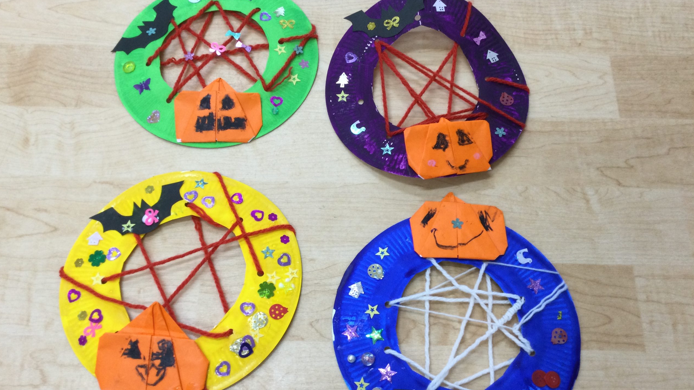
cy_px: 211
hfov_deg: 58.0
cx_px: 347
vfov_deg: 34.6
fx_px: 626
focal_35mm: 34
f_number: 2.4
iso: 64
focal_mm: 3.3
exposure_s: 1/30
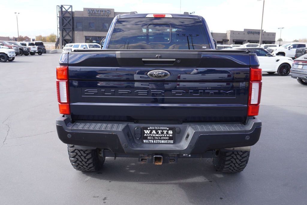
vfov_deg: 40.0
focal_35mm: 33
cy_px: 102
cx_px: 154
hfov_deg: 57.2
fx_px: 282
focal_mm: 22
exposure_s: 1/80
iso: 100
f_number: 5.6
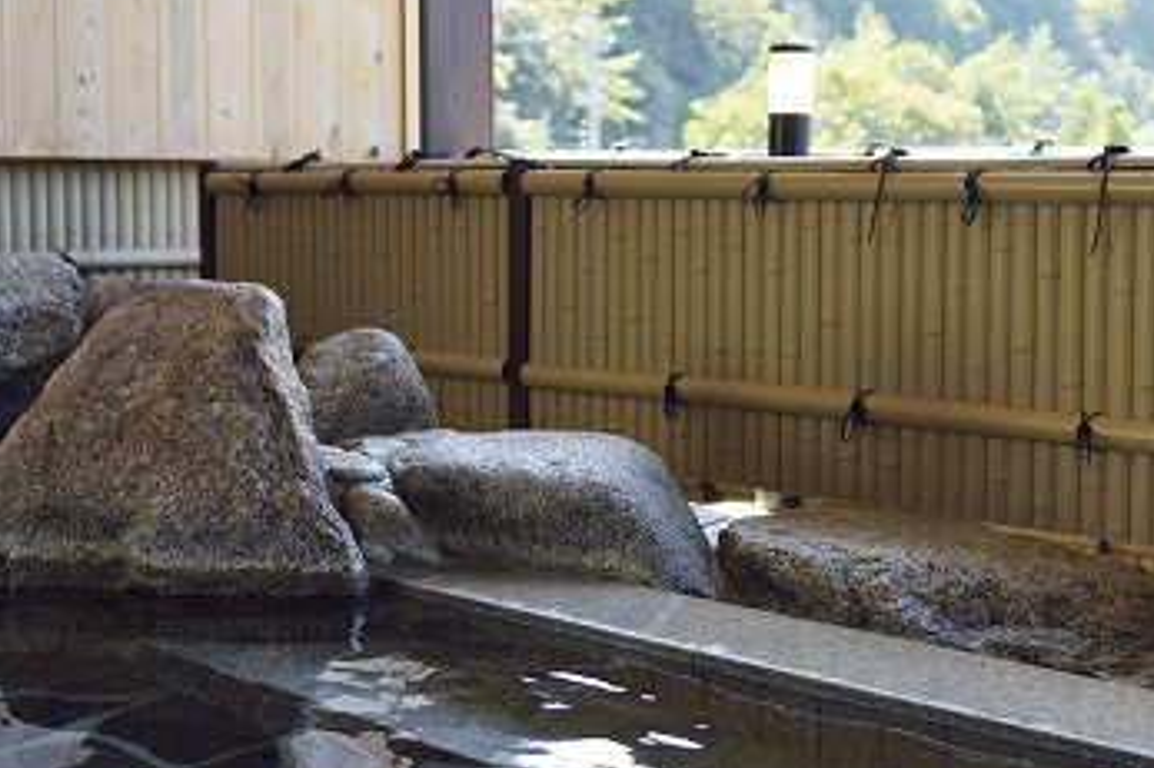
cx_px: 702
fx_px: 2018
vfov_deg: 21.5
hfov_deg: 31.8
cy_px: 376
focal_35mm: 63
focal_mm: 28
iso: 100
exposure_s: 1/125
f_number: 2.8
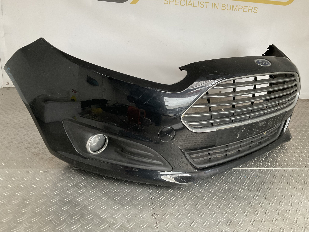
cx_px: 154
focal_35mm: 29
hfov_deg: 61.7
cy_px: 116
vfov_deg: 48.2
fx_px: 259
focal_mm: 3
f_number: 1.8
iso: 200
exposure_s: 1/40
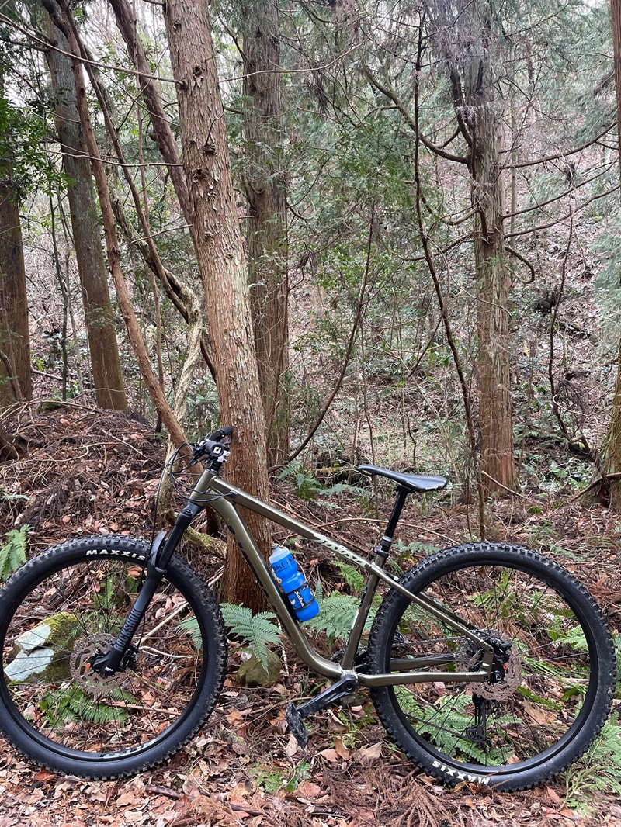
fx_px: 622
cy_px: 414
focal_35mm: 26
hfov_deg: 53.1
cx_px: 310
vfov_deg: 67.3
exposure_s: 1/121
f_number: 1.6
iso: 125
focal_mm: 4.2
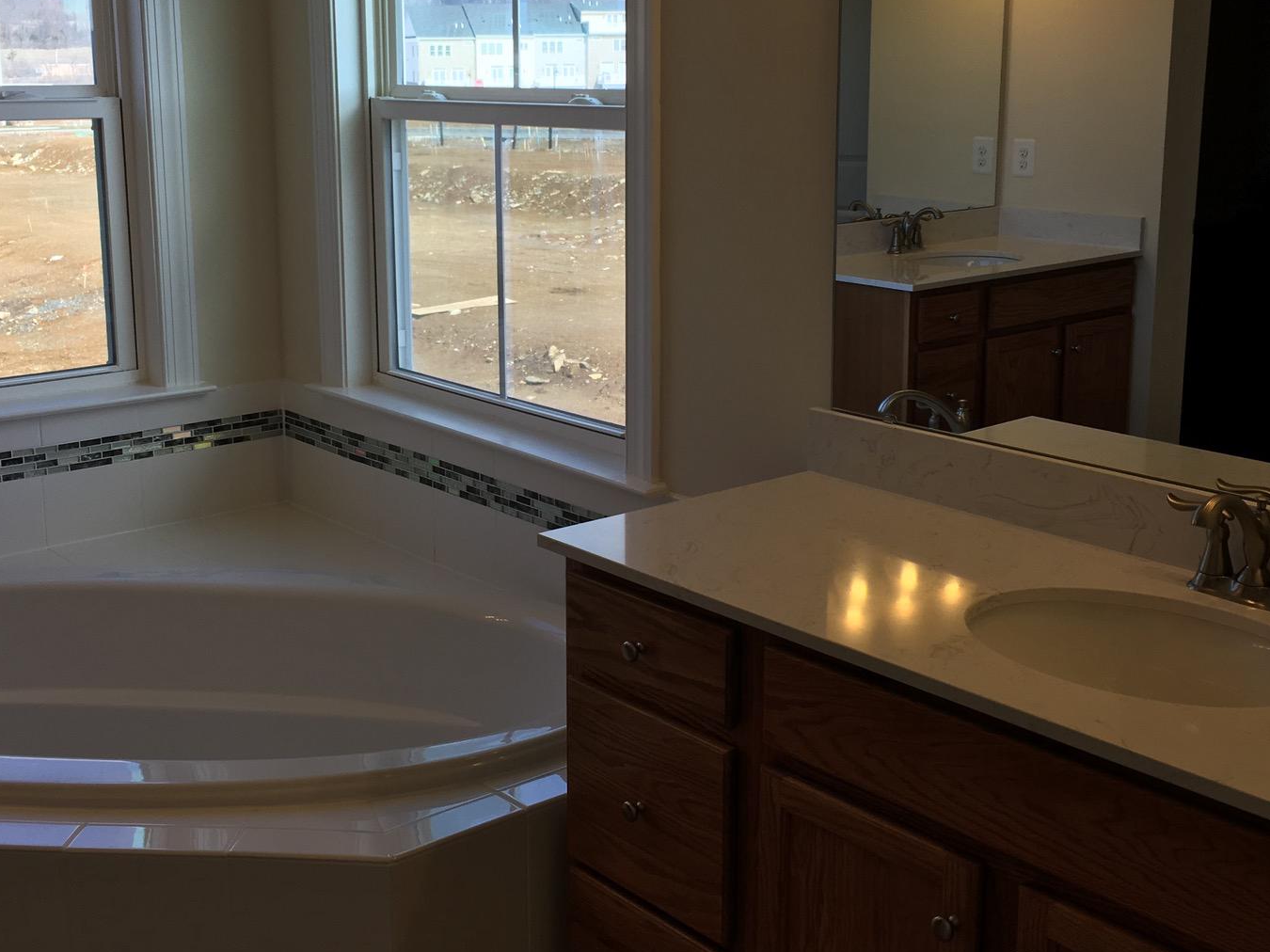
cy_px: 400
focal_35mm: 44
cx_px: 581
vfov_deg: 32.8
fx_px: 1614
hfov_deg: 42.9
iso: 25
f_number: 2.2
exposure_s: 1/204
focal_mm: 4.15
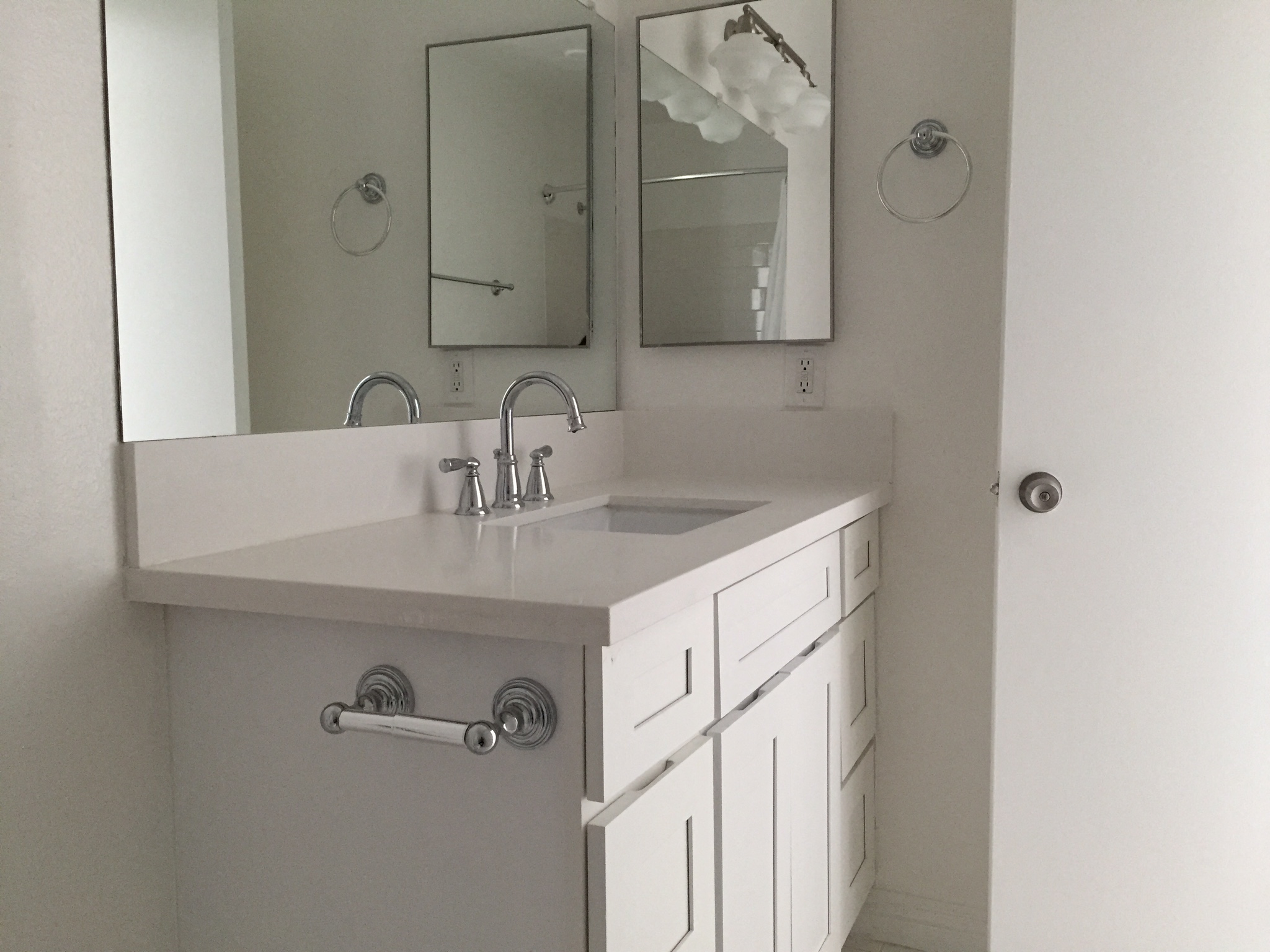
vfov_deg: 48.2
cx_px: 635
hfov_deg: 61.7
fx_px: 1064
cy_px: 476
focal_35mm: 29
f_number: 2.2
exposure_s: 1/30
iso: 160
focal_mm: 4.15
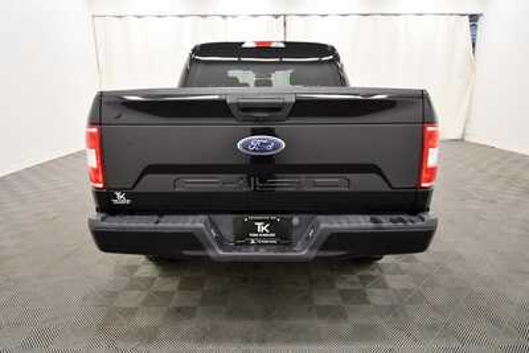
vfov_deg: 57.3
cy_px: 176
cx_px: 264
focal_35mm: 22
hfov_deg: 78.6
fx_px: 323
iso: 1400
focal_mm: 15
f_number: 5.3
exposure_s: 1/125
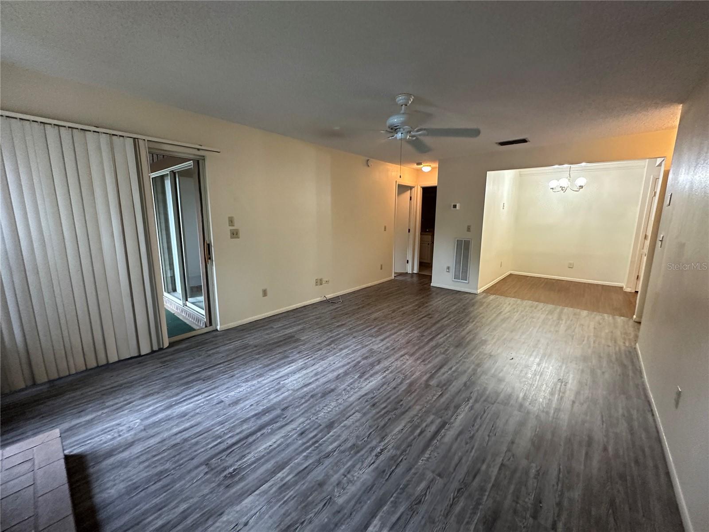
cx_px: 354
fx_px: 287
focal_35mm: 14
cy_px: 266
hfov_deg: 102.1
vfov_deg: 85.7
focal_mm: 2.22
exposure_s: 1/60
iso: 500
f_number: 2.2
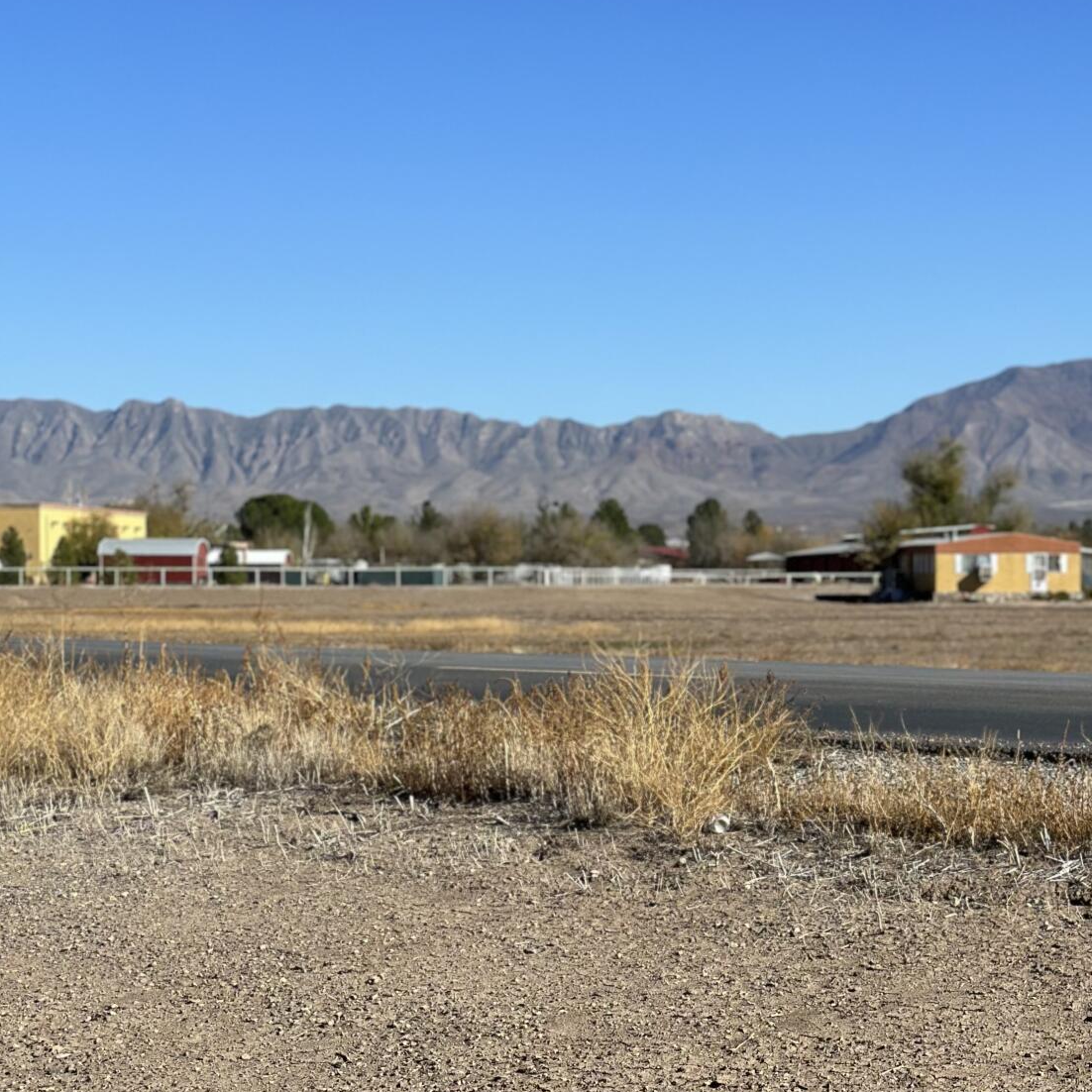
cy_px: 629
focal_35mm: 77
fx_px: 2748
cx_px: 710
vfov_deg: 22.5
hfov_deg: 22.4
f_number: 1.78
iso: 100
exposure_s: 1/8197
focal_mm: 6.86
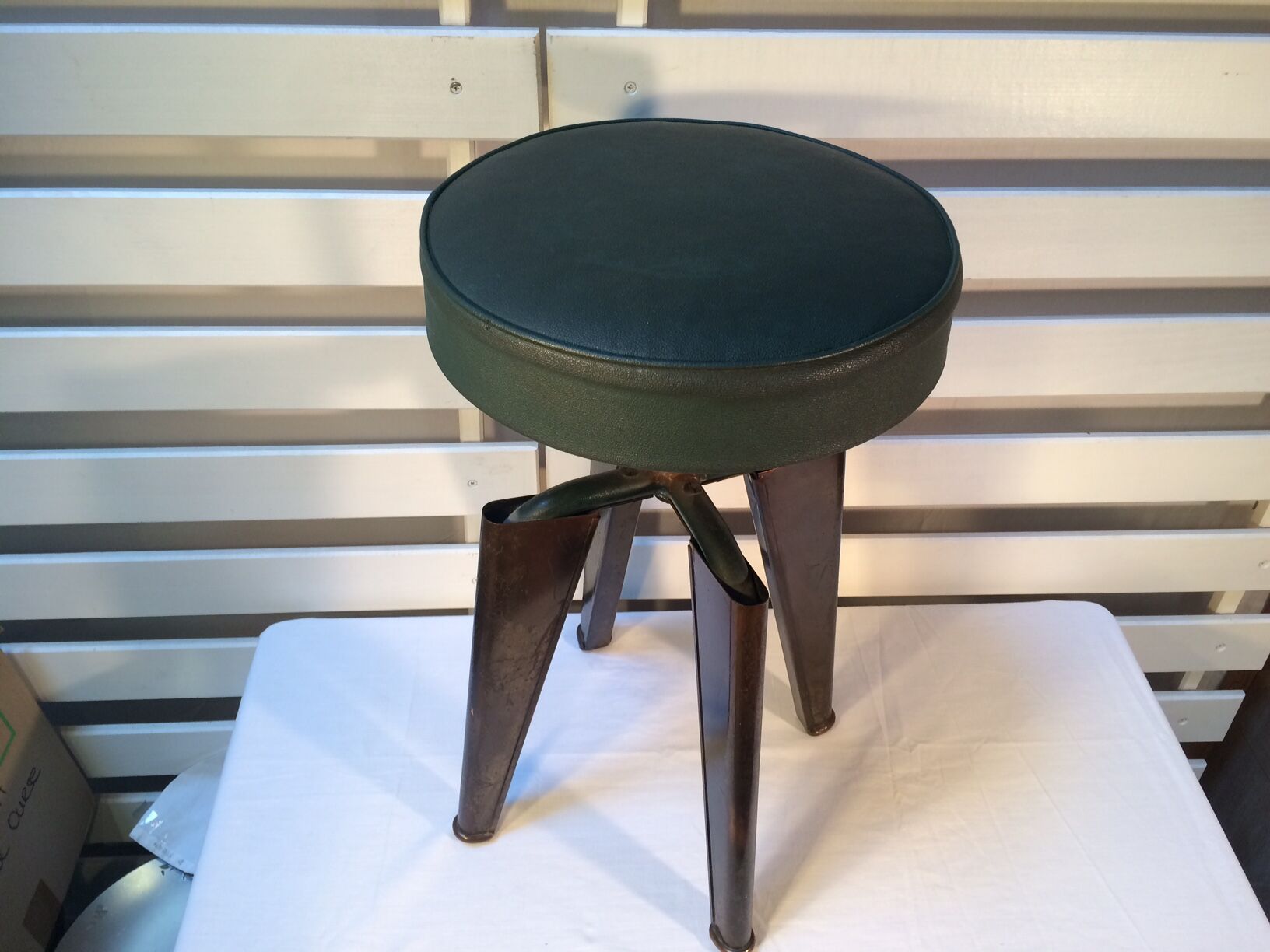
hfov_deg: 61.7
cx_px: 635
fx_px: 1064
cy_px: 476
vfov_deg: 48.2
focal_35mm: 29
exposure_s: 1/33
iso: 40
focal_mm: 4.15
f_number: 2.2
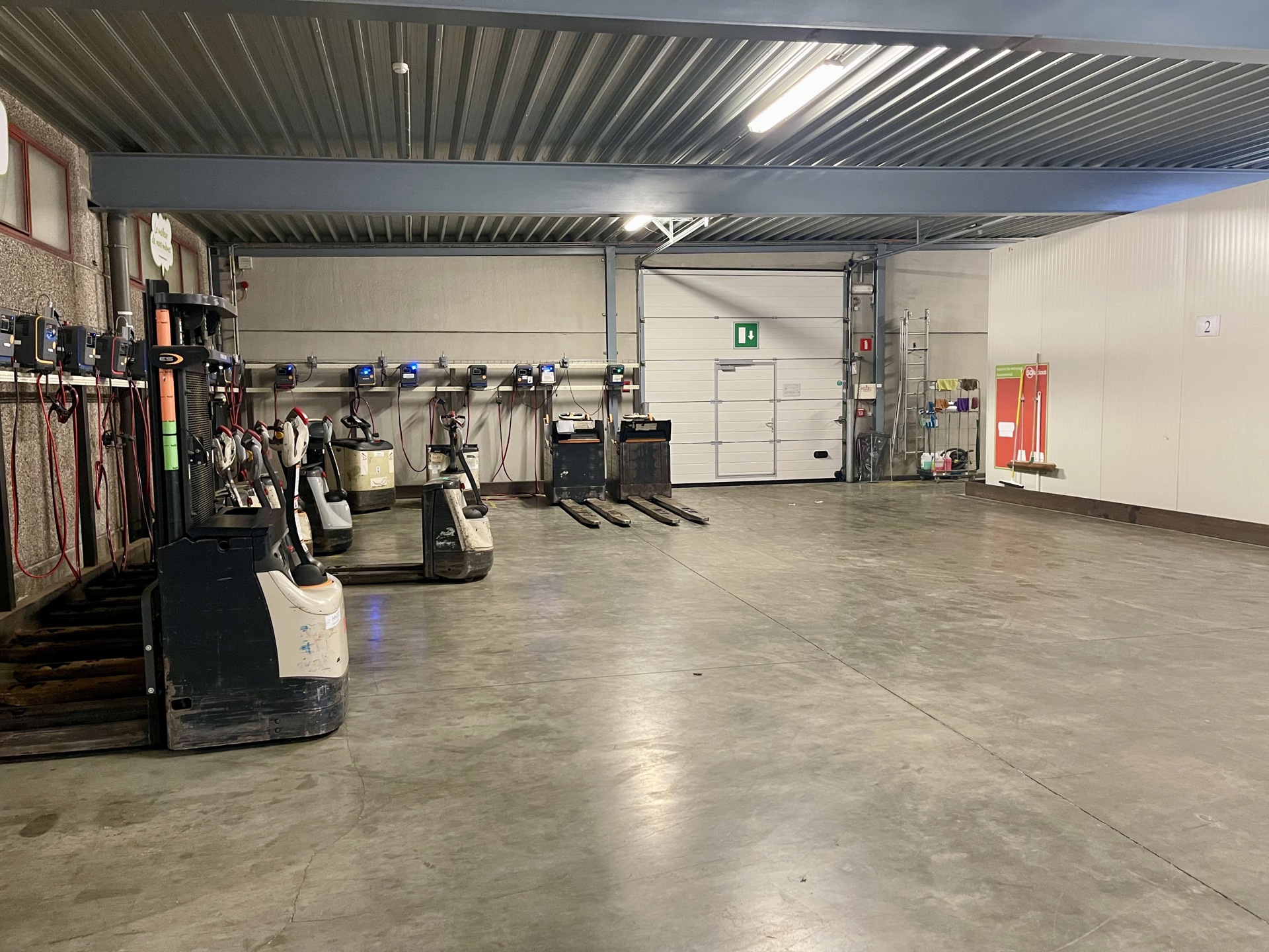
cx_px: 634
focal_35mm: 25
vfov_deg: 54.9
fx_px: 916
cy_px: 476
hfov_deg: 69.4
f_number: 1.6
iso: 400
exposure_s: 1/50
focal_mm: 5.1
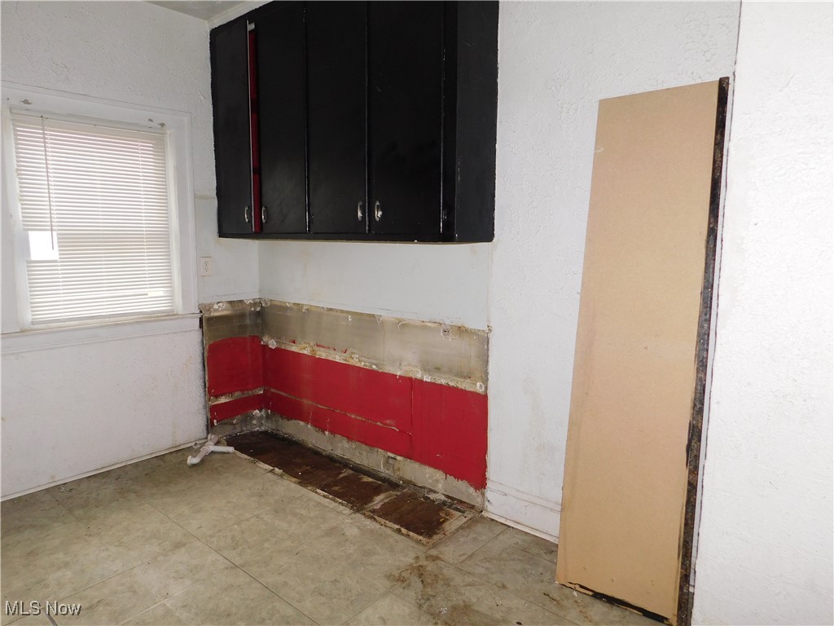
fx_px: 554
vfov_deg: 58.9
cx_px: 417
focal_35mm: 23
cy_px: 313
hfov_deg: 73.9
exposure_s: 1/30
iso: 200
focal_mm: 4
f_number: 3
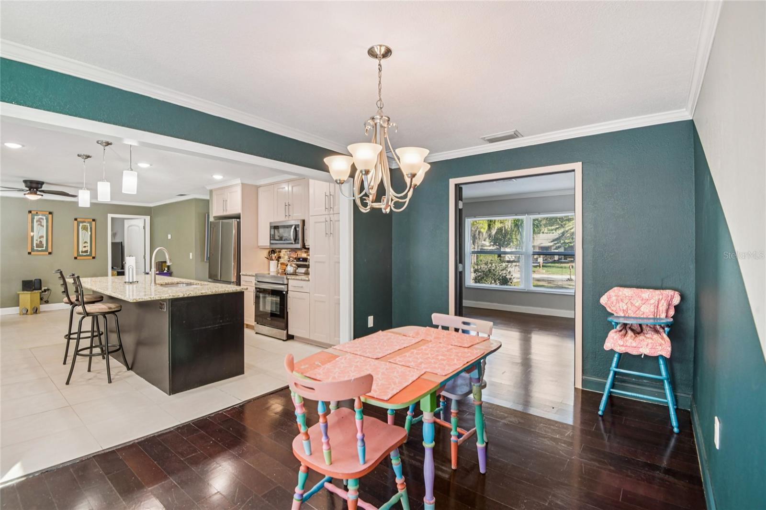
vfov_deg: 73.7
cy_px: 255
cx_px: 383
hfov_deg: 96.7
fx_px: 340
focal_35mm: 16
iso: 400
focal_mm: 16
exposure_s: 1/25
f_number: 8
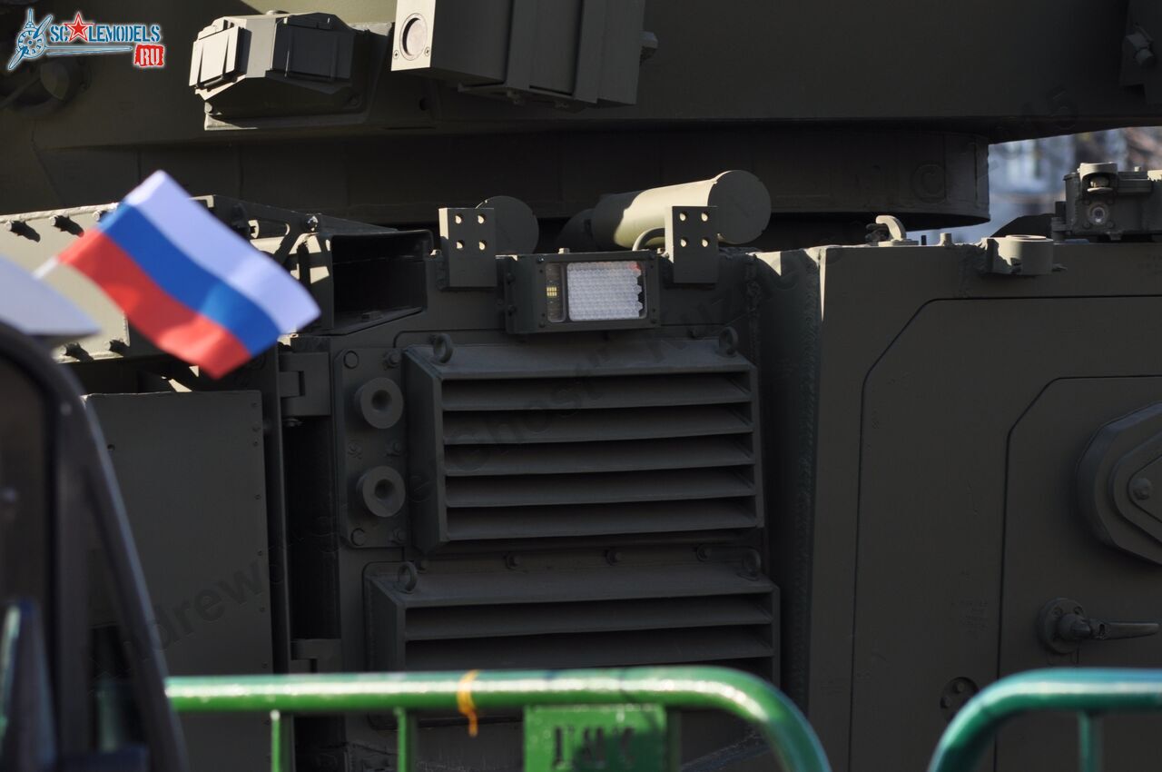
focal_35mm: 270
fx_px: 8704
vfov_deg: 5.1
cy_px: 386
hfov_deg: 7.6
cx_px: 581
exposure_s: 1/200
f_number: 8
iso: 200
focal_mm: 180
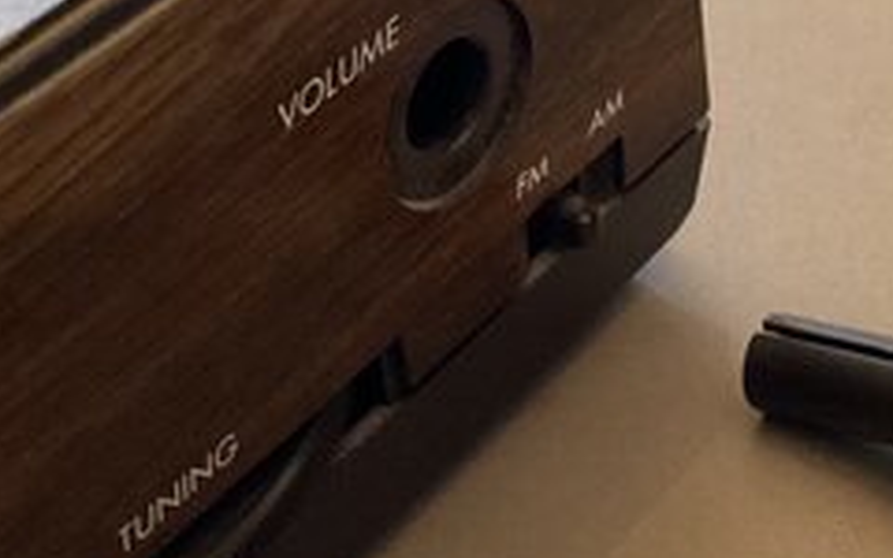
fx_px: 1971
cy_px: 365
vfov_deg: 16.1
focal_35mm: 81
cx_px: 714
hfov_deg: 25.1
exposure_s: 1/24
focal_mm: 3.3
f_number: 2.4
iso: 640
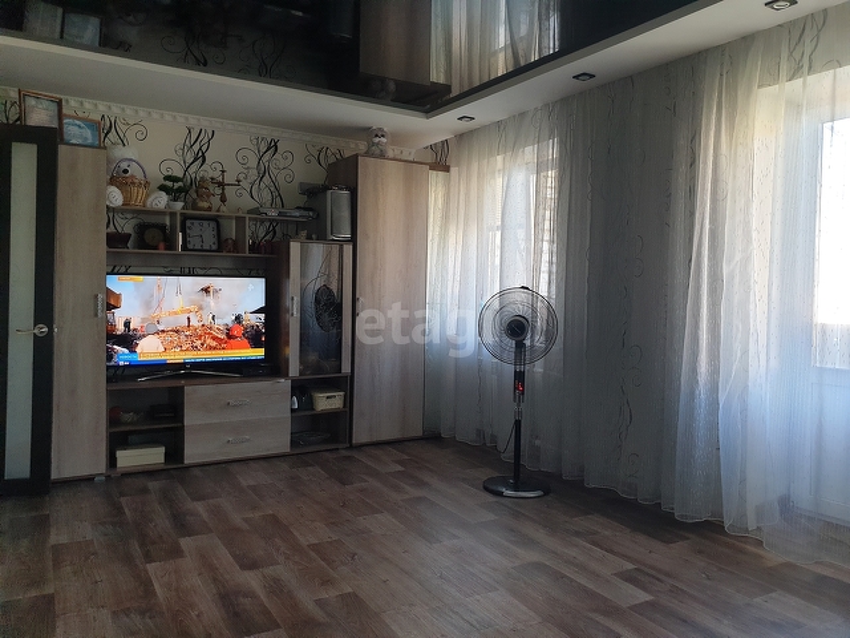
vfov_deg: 53.1
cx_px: 425
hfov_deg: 67.3
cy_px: 319
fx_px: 638
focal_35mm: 26
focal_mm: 4.3
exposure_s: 1/50
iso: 200
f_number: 2.4
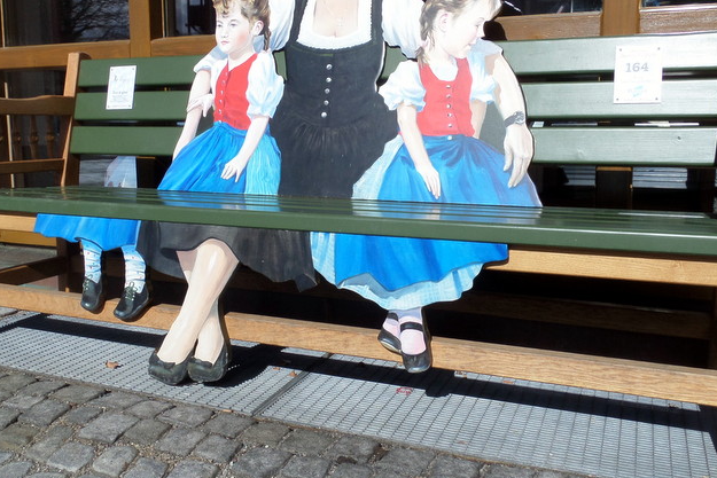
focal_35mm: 32
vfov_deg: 41.1
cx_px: 357
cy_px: 207
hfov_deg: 58.7
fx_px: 637
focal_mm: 4
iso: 80
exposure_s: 1/750
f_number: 4.6
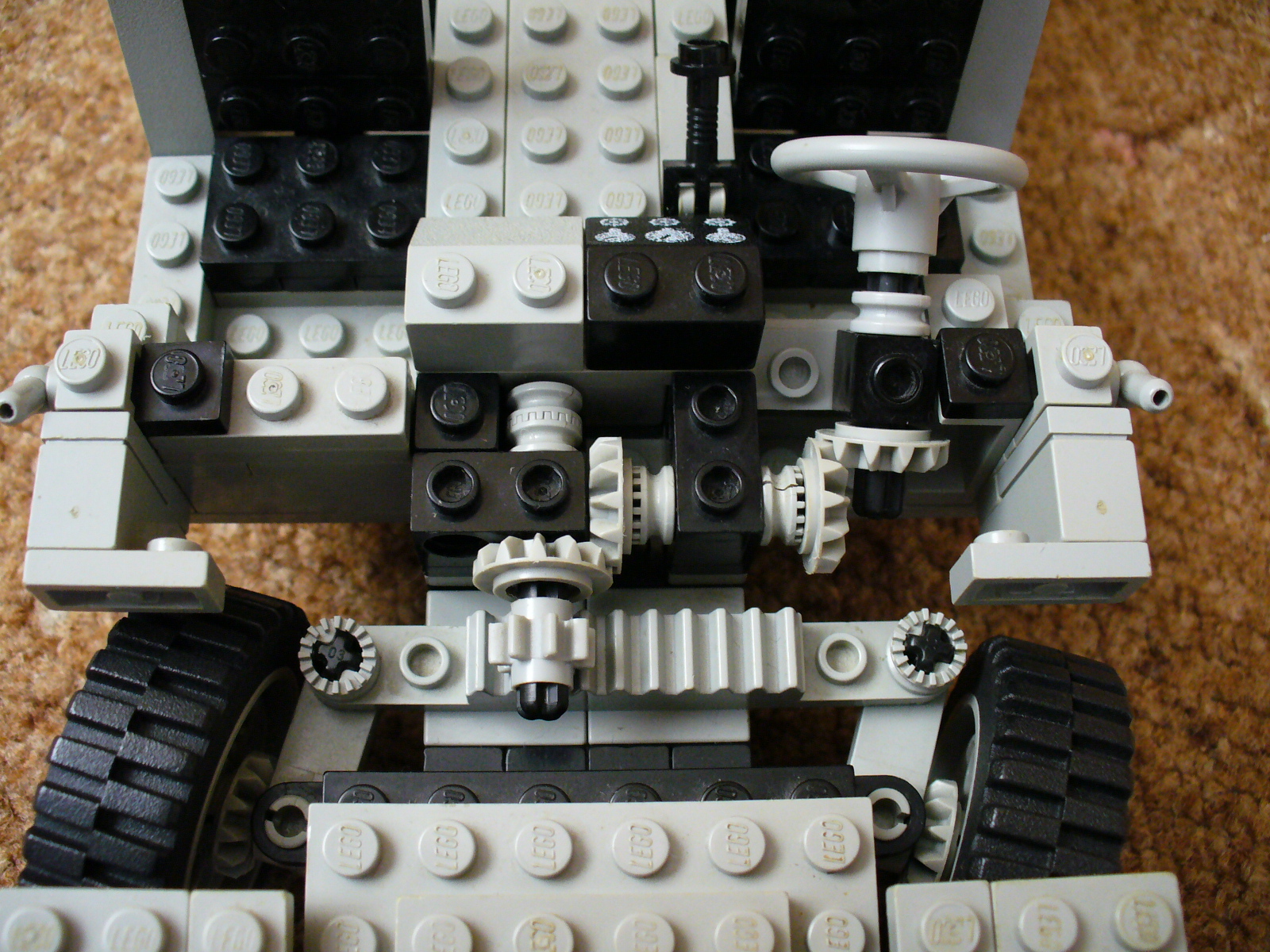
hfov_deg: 50.1
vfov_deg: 38.7
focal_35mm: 37
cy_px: 476
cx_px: 635
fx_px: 1357
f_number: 2.8
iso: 200
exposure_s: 1/30
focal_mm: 6.1
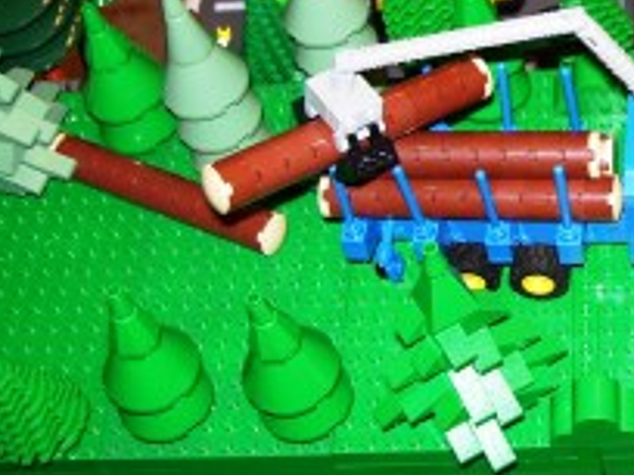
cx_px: 628
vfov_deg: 18.3
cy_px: 37
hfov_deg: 23.7
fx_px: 1447
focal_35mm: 79
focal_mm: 6
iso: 80
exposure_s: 1/60
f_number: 2.7
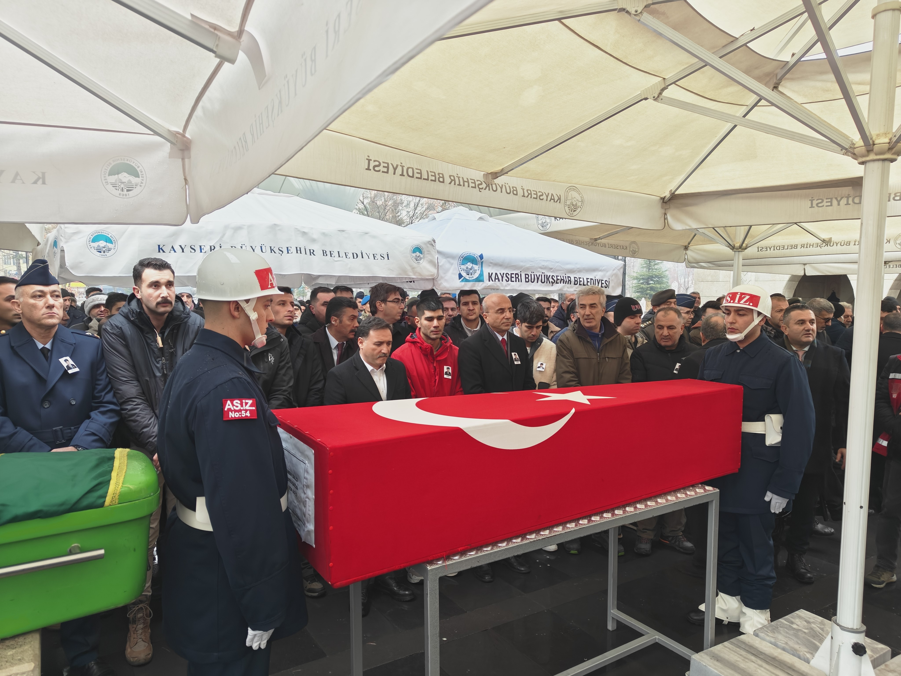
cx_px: 450
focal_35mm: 24
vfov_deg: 56.8
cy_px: 338
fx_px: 625
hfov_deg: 71.6
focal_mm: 5.59
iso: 64
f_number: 1.8
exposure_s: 1/88
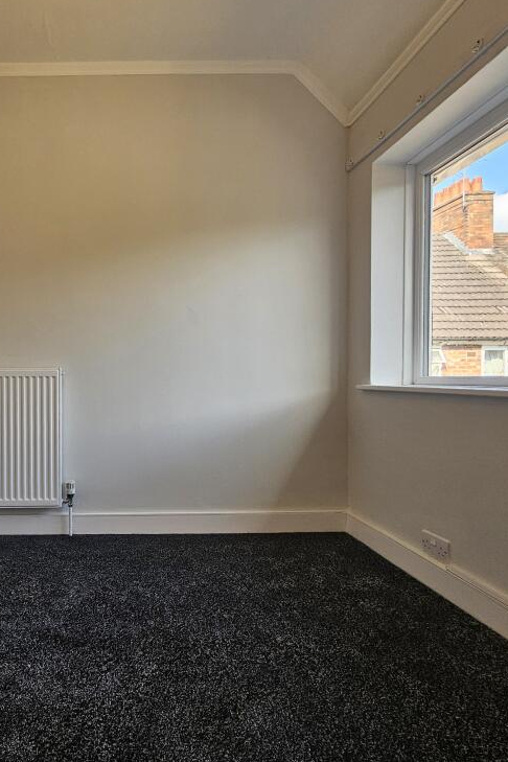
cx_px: 119
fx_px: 402
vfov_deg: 86.9
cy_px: 388
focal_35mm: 19
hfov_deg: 60.5
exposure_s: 1/100
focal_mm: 2.2
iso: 64
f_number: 2.2
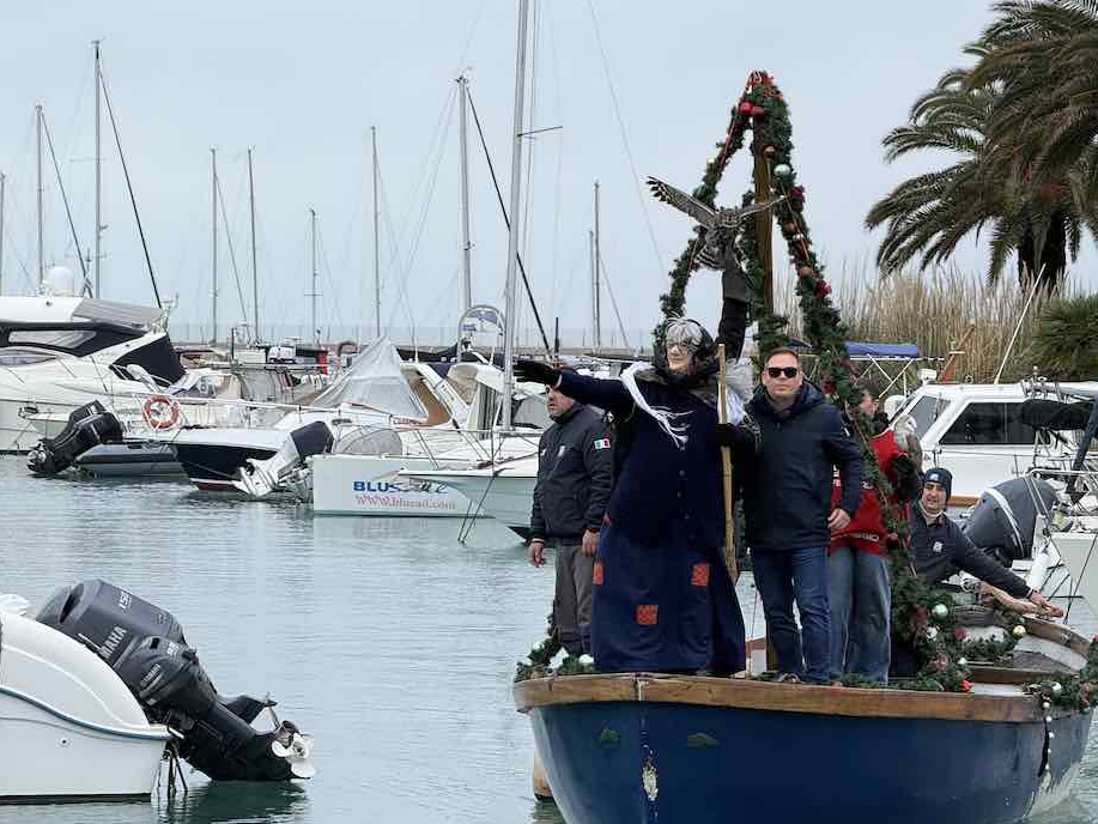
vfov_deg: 9.5
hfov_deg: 12.6
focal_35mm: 157
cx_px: 620
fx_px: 4981
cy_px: 435
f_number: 2.8
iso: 64
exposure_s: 1/379
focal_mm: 15.66
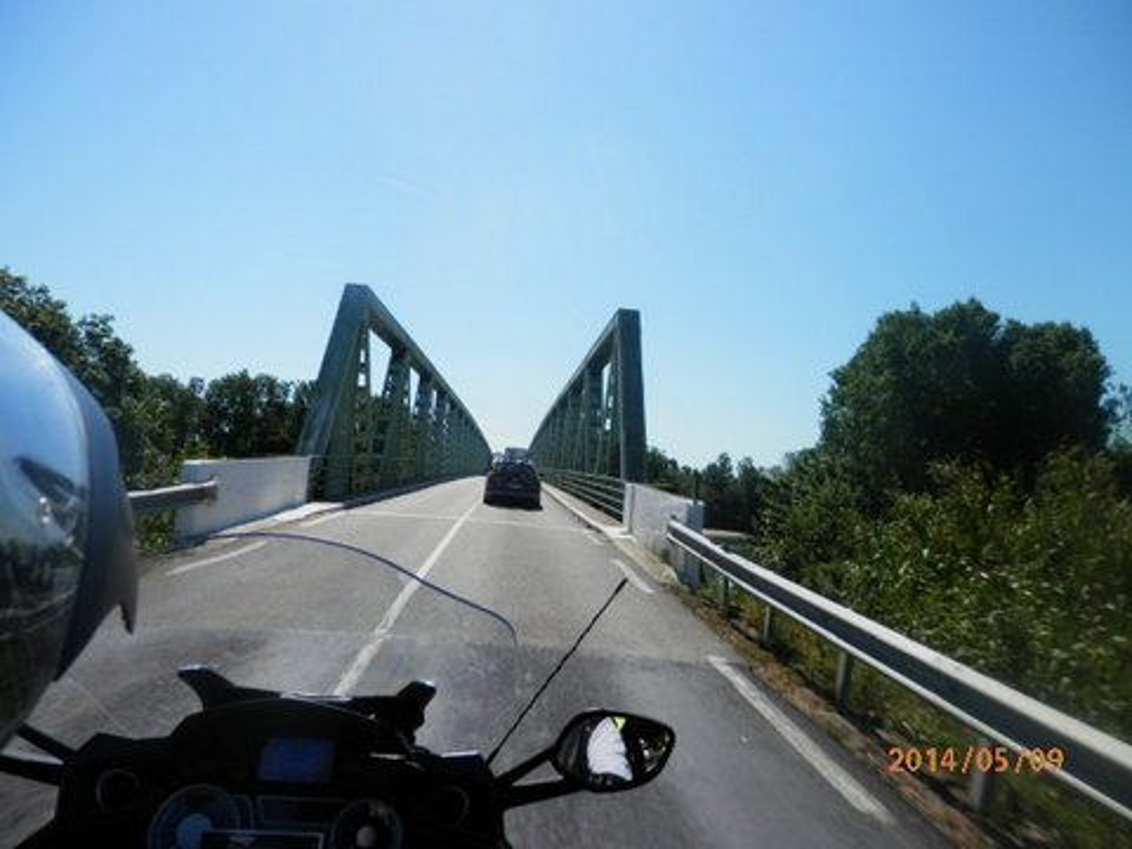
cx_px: 566
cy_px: 424
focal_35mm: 25
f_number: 8.7
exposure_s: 1/200
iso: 80
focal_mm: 4.5
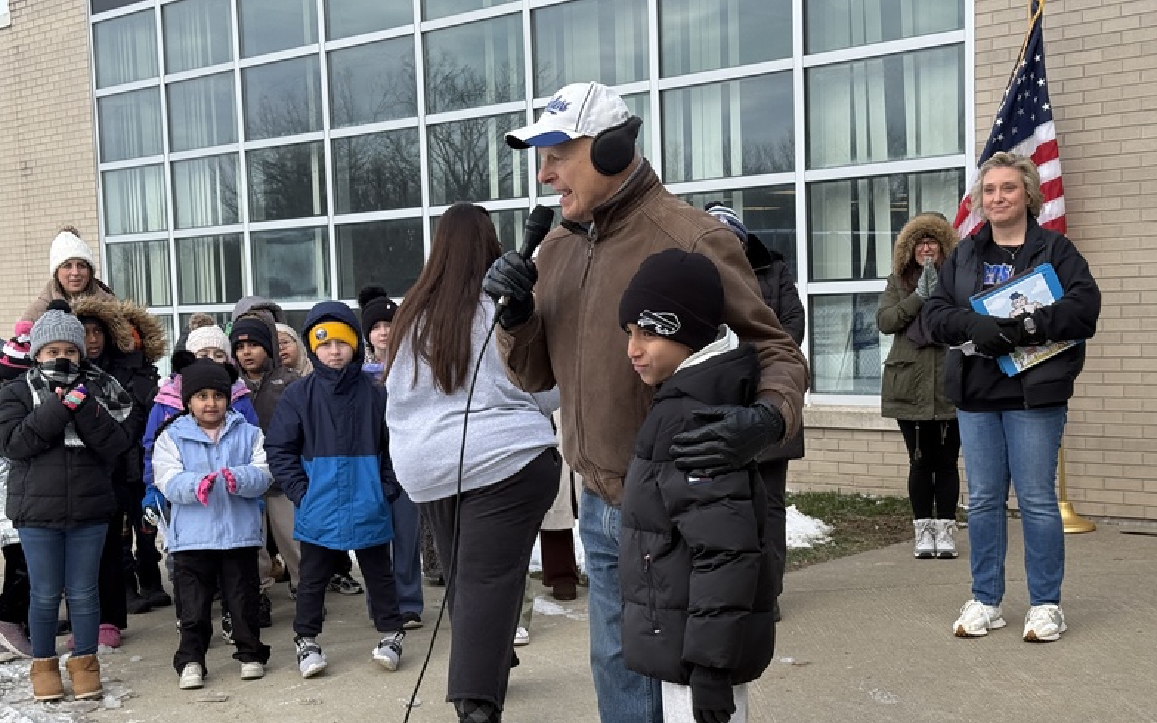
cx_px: 567
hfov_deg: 38.9
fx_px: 1639
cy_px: 401
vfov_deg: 24.8
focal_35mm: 52
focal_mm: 6.76
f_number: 1.78
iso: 100
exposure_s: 1/1222
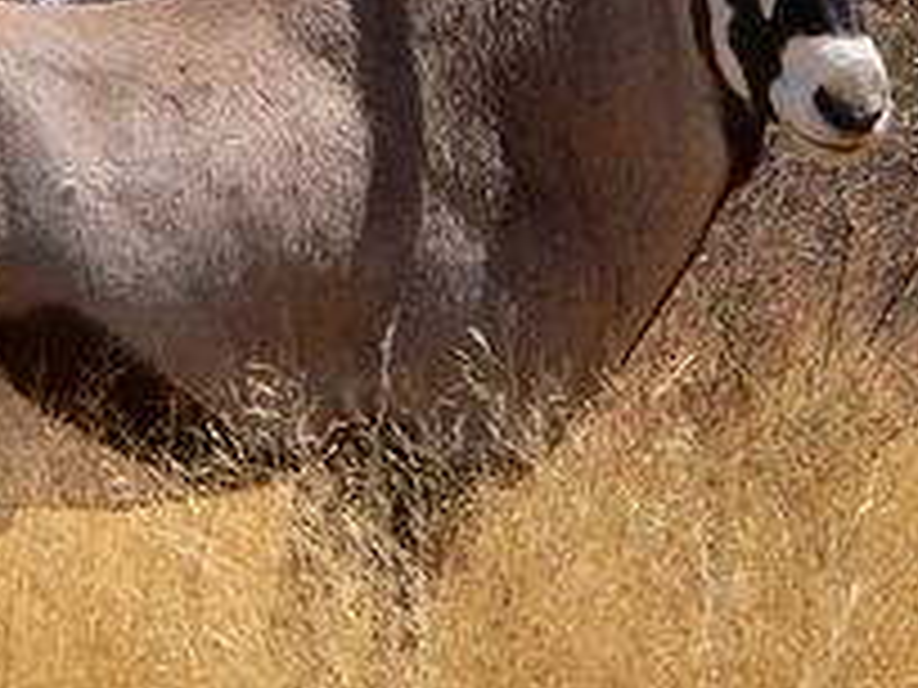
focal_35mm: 826
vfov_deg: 1.8
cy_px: -43
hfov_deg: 2.4
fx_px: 21905
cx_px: 297
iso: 80
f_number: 5.6
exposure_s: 1/500
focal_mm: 56.1
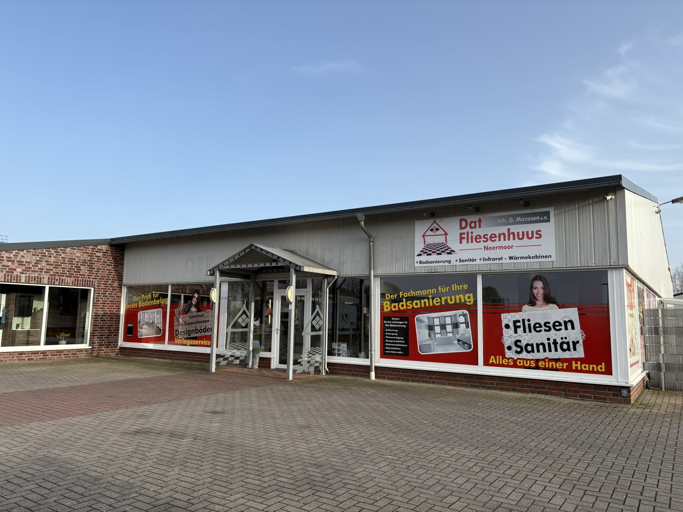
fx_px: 513
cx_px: 342
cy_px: 256
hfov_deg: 67.3
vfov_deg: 53.1
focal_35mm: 26
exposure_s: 1/1751
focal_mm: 5.96
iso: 50
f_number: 1.6
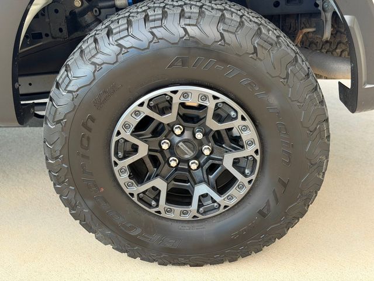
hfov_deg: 39.7
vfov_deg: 30.3
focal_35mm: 48
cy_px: 140
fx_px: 519
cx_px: 187
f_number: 1.78
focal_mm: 6.76
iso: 64
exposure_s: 1/229
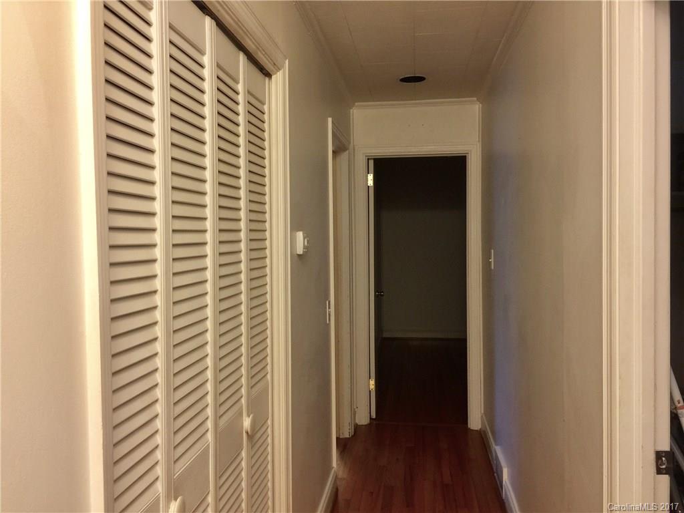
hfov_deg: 61.7
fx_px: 573
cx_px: 342
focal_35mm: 29
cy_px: 256
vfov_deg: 48.2
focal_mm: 4.15
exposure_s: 1/15
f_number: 2.2
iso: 64
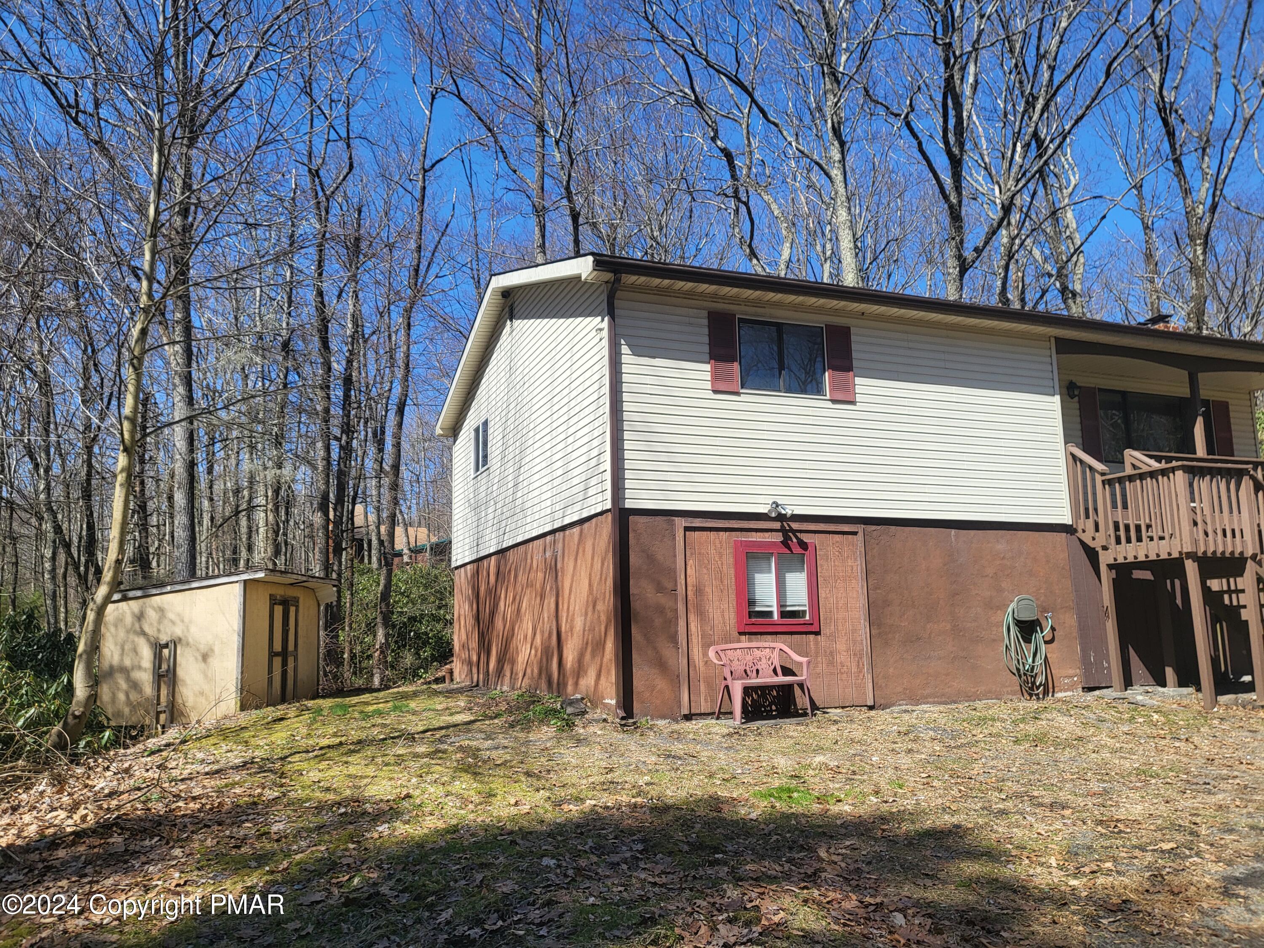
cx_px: 632
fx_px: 949
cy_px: 474
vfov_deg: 53.1
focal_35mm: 26
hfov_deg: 67.3
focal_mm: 4.25
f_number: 1.8
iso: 50
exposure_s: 1/2094
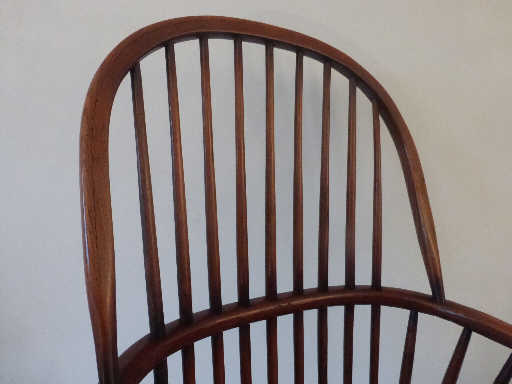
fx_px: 355
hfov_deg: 71.6
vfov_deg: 56.8
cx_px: 256
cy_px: 192
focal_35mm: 24
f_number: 3.3
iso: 800
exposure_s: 1/40
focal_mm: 4.3
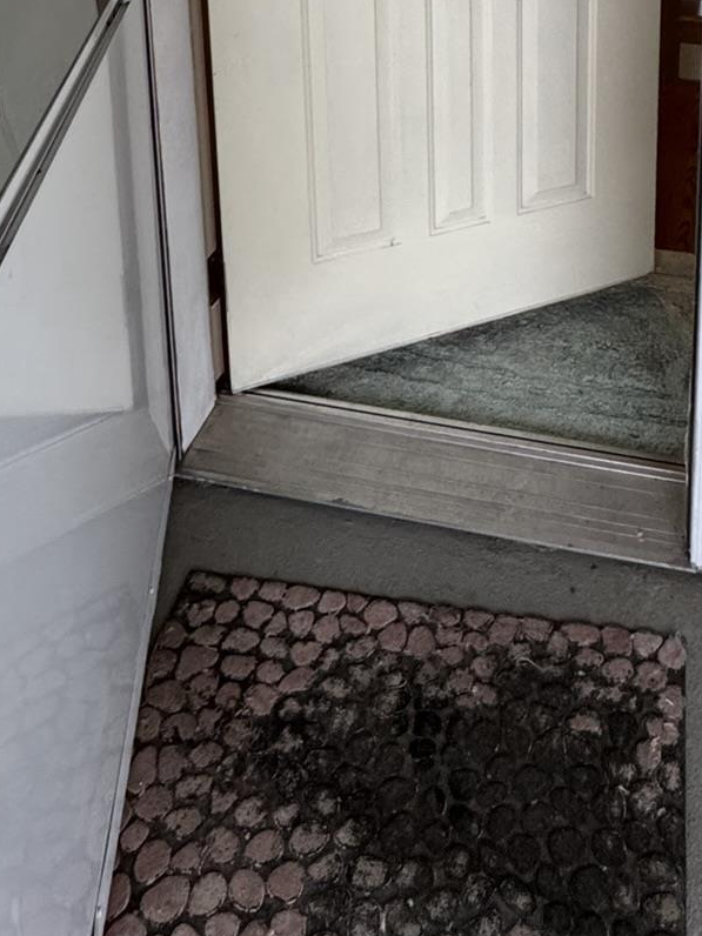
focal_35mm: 36
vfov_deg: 38.5
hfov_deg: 38.3
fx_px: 973
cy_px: -178
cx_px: 553
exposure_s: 1/120
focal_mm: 2.22
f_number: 2.2
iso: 320
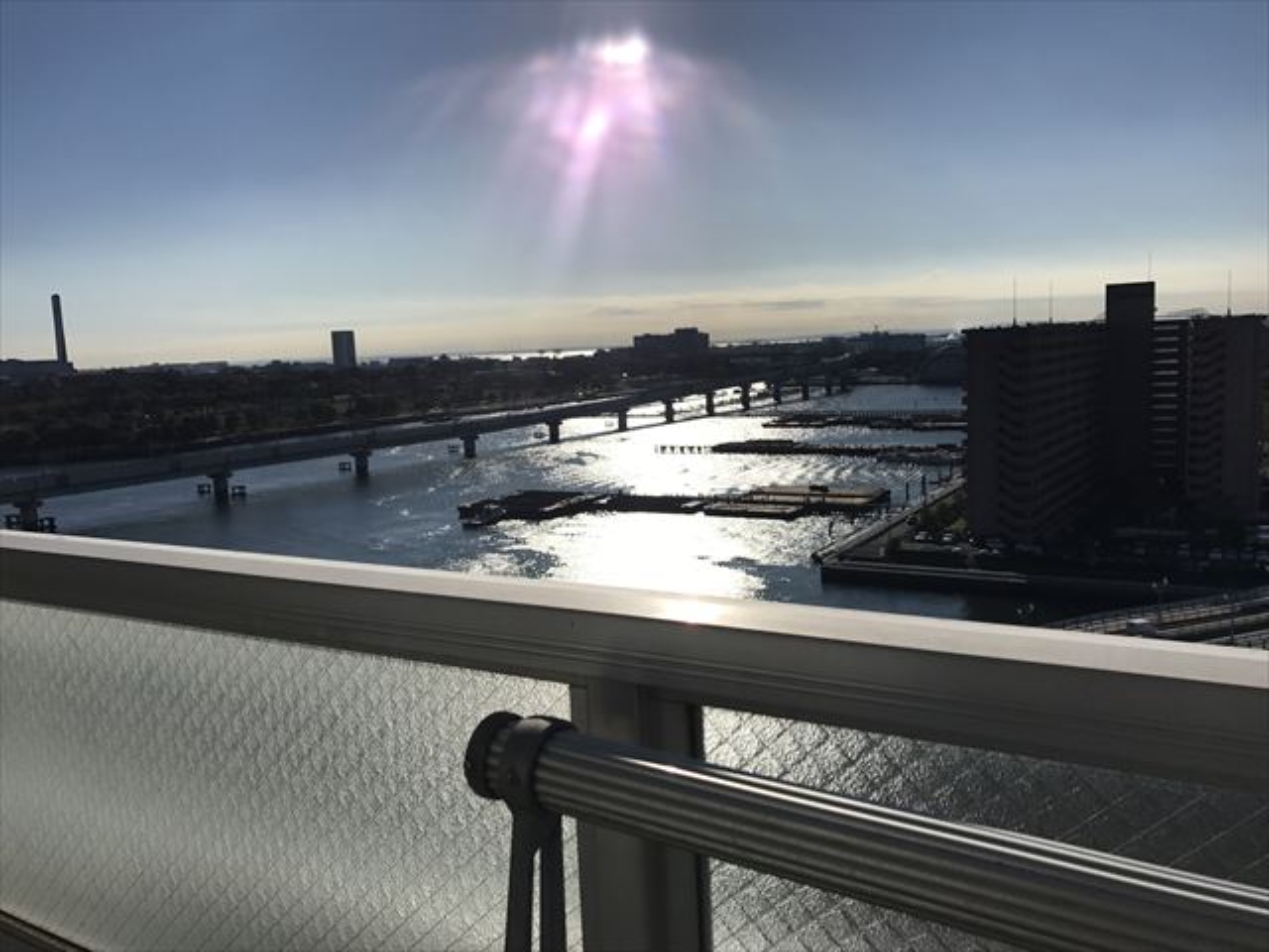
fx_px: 1026
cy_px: 476
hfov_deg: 63.4
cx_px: 634
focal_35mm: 28
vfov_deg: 49.7
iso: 20
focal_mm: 3.99
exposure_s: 1/12048
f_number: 1.8
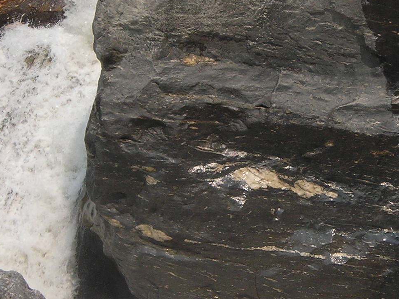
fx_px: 2375
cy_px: 152
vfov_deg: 7.2
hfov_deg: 9.6
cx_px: 300
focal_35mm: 206
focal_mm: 12.7
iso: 50
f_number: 4.2
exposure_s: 1/348
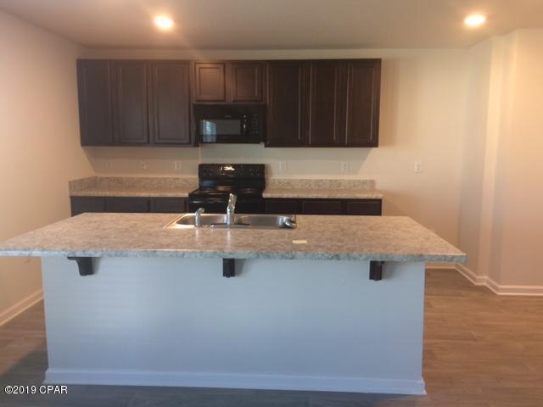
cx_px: 272
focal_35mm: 29
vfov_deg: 48.2
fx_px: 455
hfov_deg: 61.7
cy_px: 204
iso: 80
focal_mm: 4.15
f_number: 2.2
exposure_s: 1/30
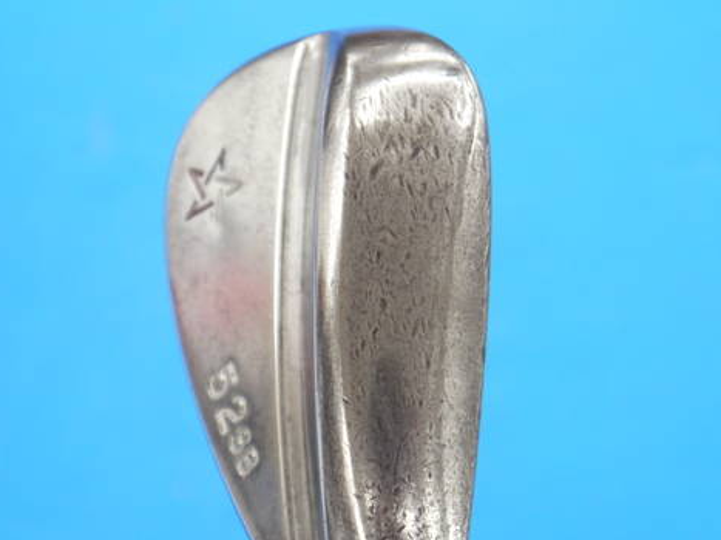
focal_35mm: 107
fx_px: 2228
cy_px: 346
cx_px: 429
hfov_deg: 18.4
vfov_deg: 13.8
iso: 640
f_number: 5.5
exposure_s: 1/80
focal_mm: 39
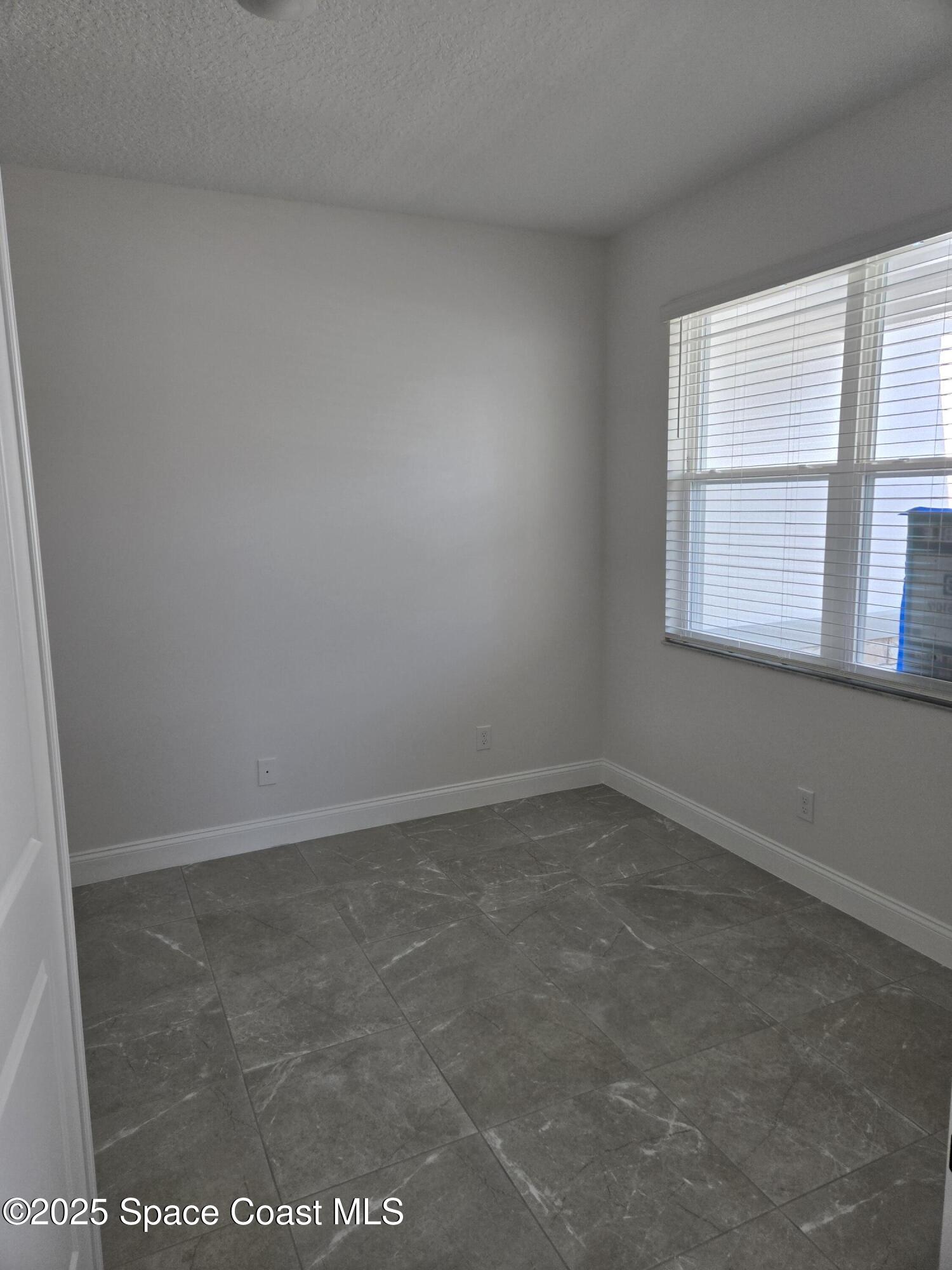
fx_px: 843
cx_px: 476
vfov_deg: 73.9
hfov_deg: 58.9
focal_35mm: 23
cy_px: 635
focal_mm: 5.4
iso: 80
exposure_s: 1/180
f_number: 1.8
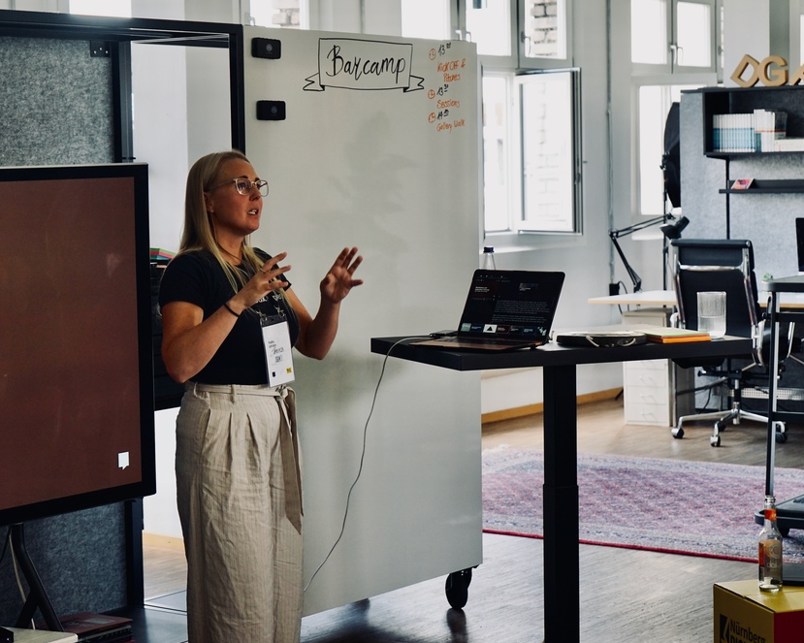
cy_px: 320
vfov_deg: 19.2
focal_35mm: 80
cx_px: 436
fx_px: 1903
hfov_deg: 23.8
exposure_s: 1/80
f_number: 5.6
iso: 640
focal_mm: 70
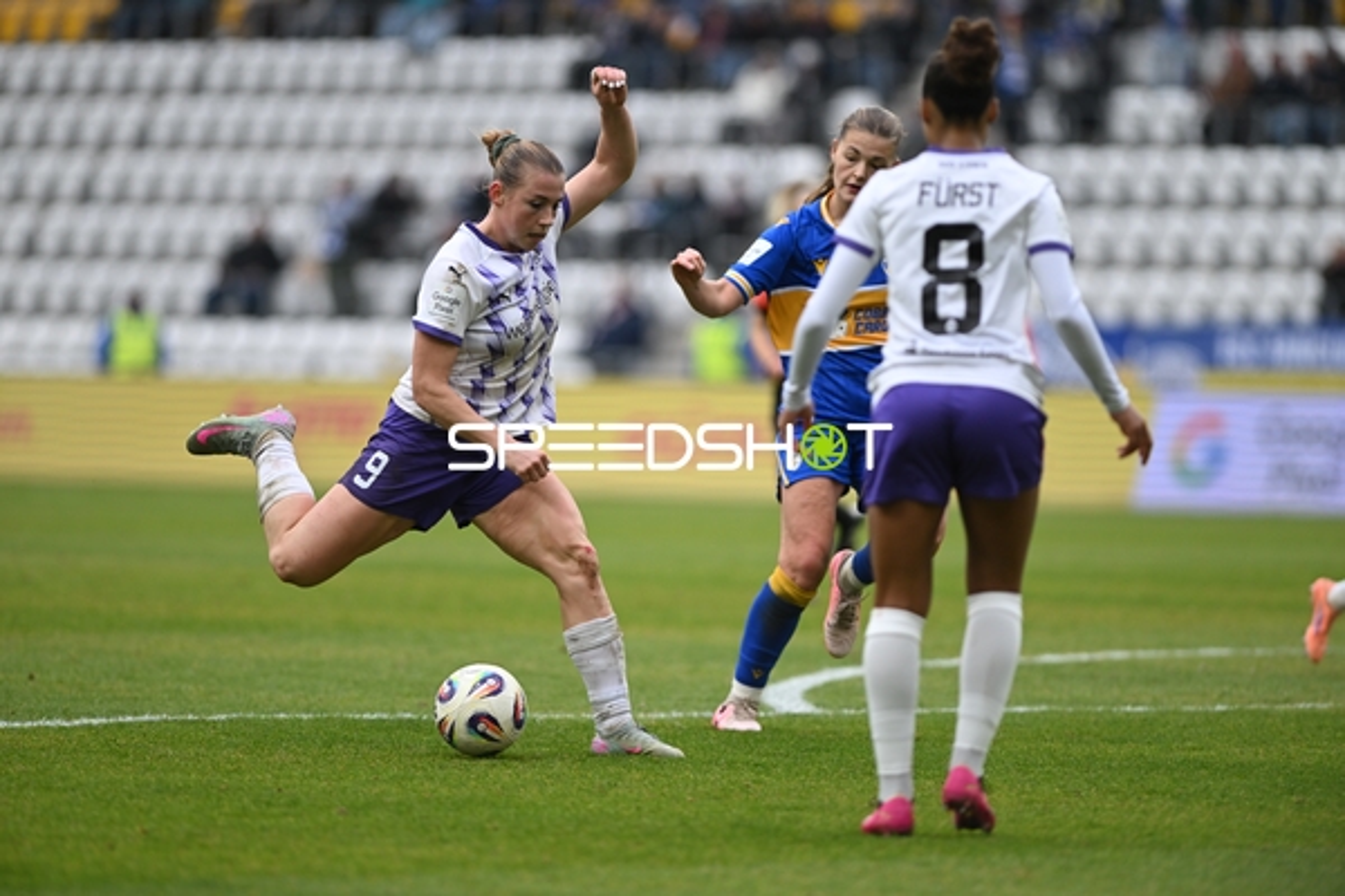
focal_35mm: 300
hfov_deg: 6.9
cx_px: 672
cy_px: 448
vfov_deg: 4.6
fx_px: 11207
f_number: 2.8
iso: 800
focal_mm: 300
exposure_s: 1/2000
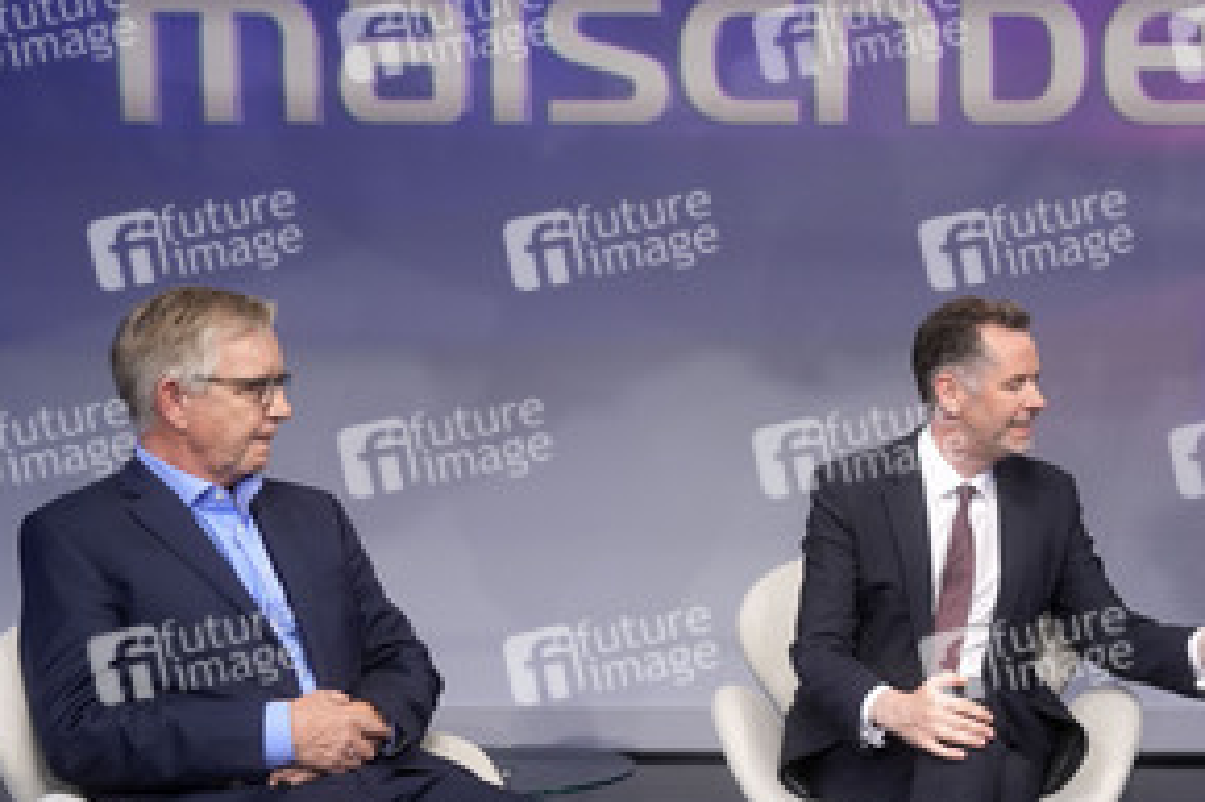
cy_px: 553
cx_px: 916
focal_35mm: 70
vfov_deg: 19.4
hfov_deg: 28.4
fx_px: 2342
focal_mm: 30
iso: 640
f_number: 2.2
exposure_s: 1/200
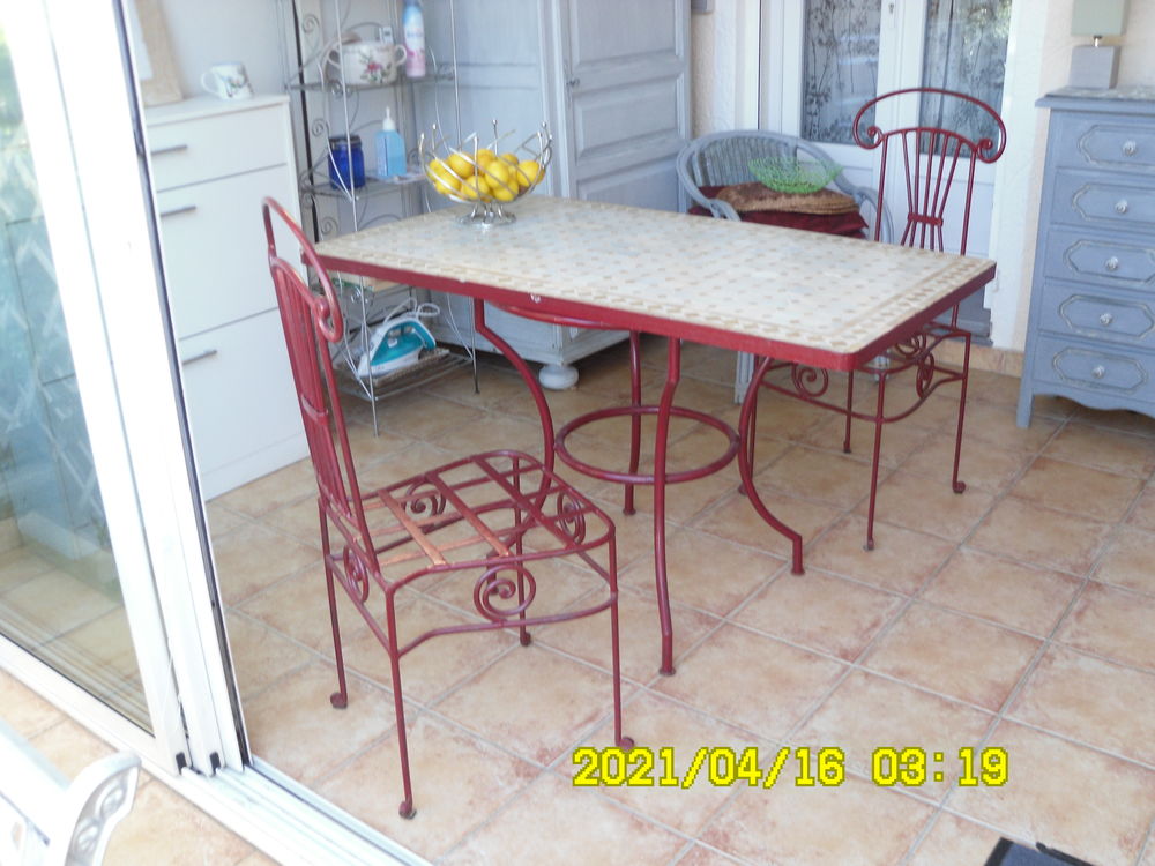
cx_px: 578
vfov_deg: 41.8
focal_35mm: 34
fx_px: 1134
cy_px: 433
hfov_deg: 54.0
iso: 100
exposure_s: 1/45
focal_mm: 6
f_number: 2.8
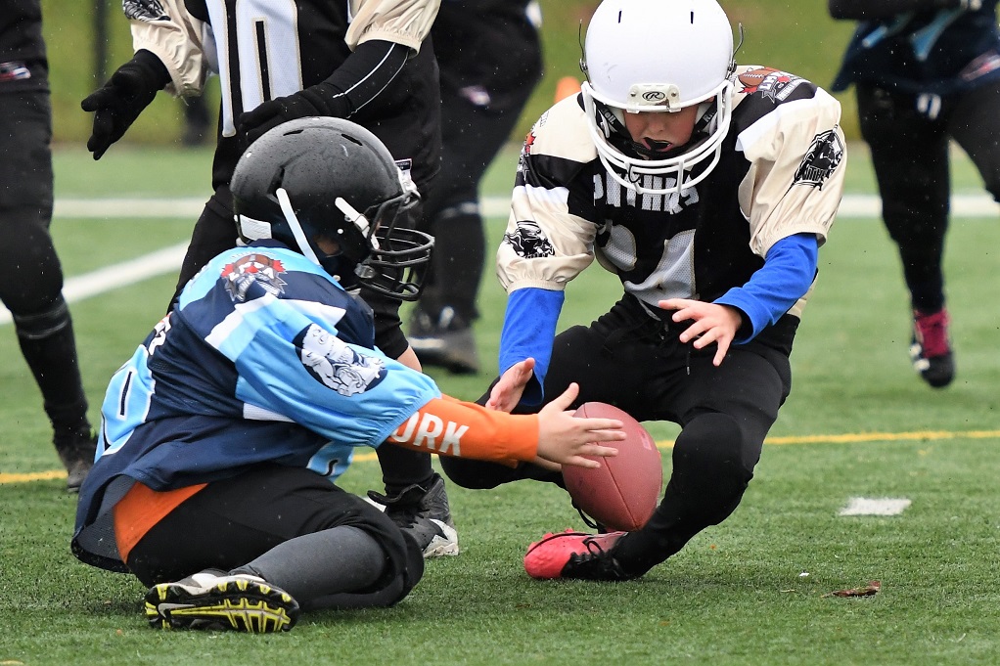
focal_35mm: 270
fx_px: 7498
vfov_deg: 5.1
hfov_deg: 7.6
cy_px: 333
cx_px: 500
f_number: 2.8
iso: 1400
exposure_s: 1/1000
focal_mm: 180
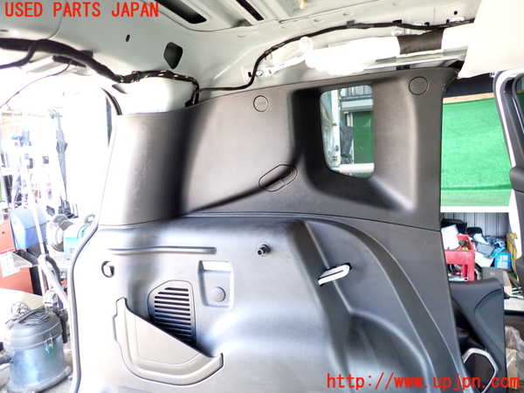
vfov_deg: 54.9
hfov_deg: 69.4
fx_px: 378
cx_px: 262
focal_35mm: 25
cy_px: 196
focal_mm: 4.5
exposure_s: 1/40
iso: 200
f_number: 2
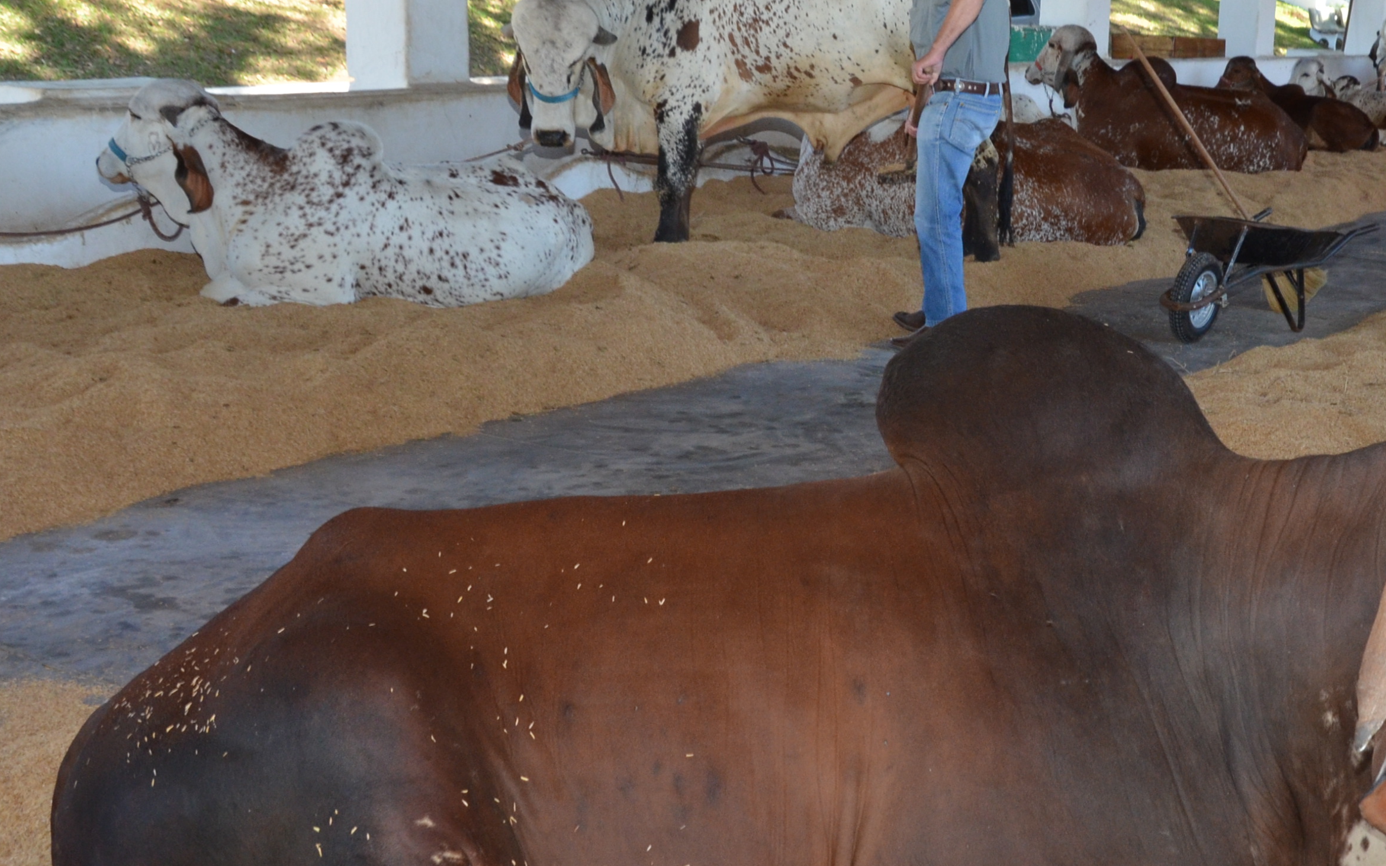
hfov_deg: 37.0
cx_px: 1088
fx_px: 2002
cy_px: 498
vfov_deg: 24.4
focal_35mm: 53
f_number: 7.1
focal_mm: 22
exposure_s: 1/125
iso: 800
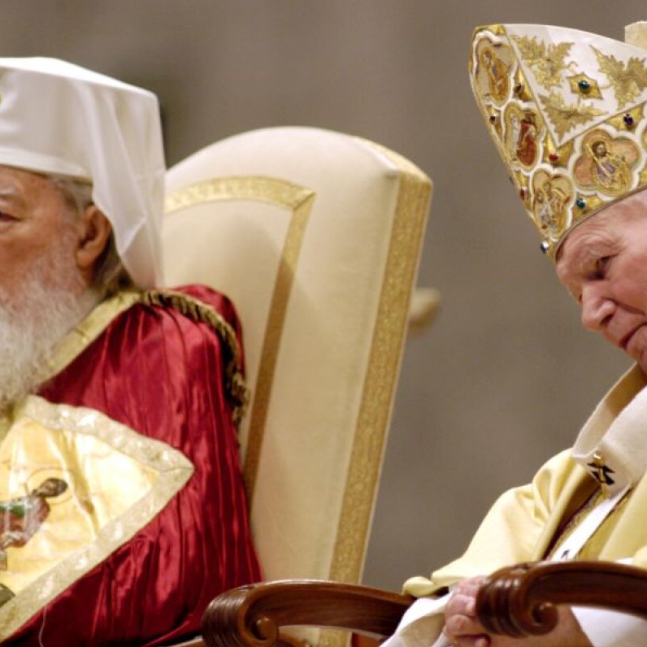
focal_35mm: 960
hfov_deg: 1.8
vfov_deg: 1.8
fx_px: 20300
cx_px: 394
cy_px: 324
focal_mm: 500
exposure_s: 1/100
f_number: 5
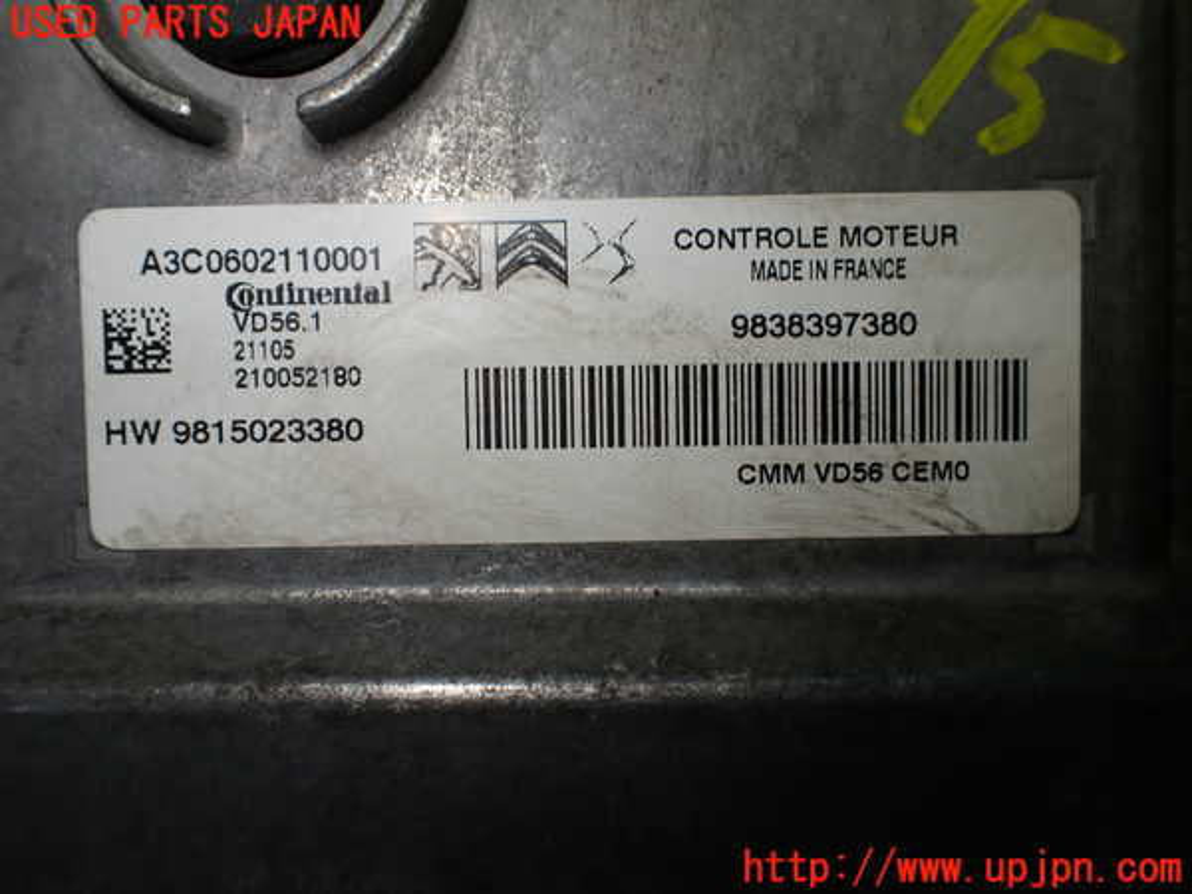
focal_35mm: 30
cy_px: 447
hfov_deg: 60.0
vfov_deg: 46.8
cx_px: 596
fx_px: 1033
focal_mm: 5.4
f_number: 3.2
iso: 100
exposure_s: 1/125
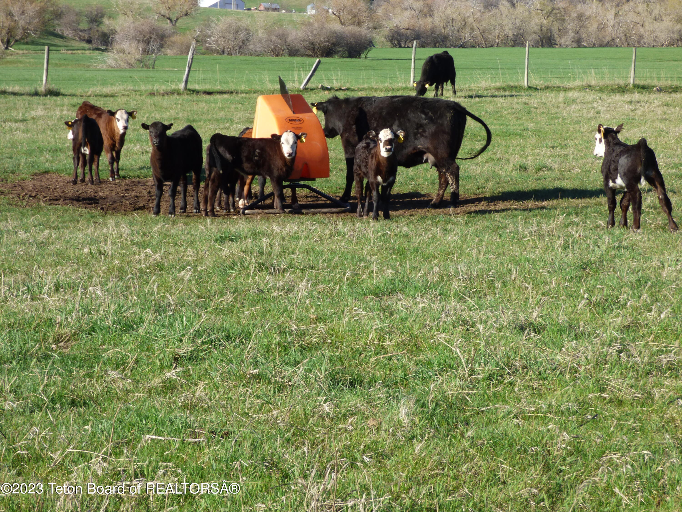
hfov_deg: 14.6
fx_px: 2660
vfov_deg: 11.0
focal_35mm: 135
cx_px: 341
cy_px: 256
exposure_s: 1/250
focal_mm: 21.91
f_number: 5.1
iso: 100
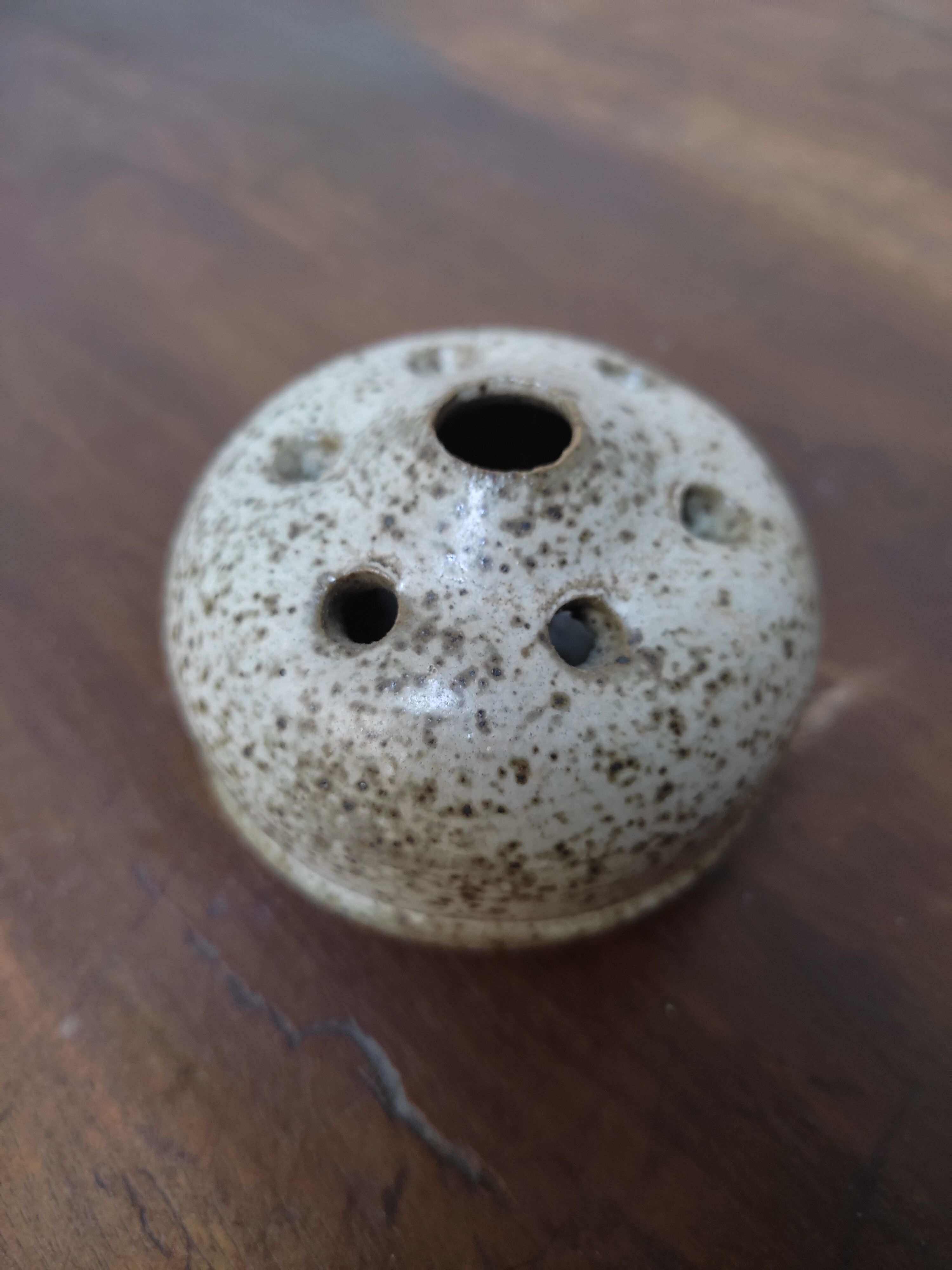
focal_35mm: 26
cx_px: 476
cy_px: 635
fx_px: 953
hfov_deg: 53.1
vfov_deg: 67.3
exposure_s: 1/25
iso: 1389
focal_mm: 4.74
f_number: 1.79
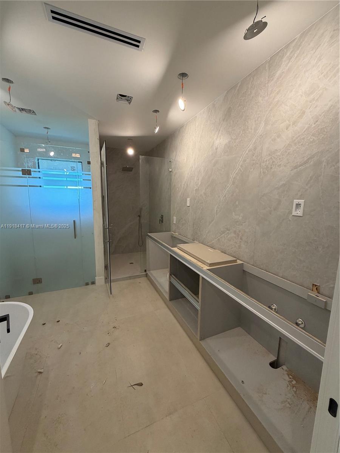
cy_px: 226
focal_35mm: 14
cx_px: 170
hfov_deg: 85.7
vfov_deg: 102.1
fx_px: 183
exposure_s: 1/120
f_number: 2.2
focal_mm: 2.22
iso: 200
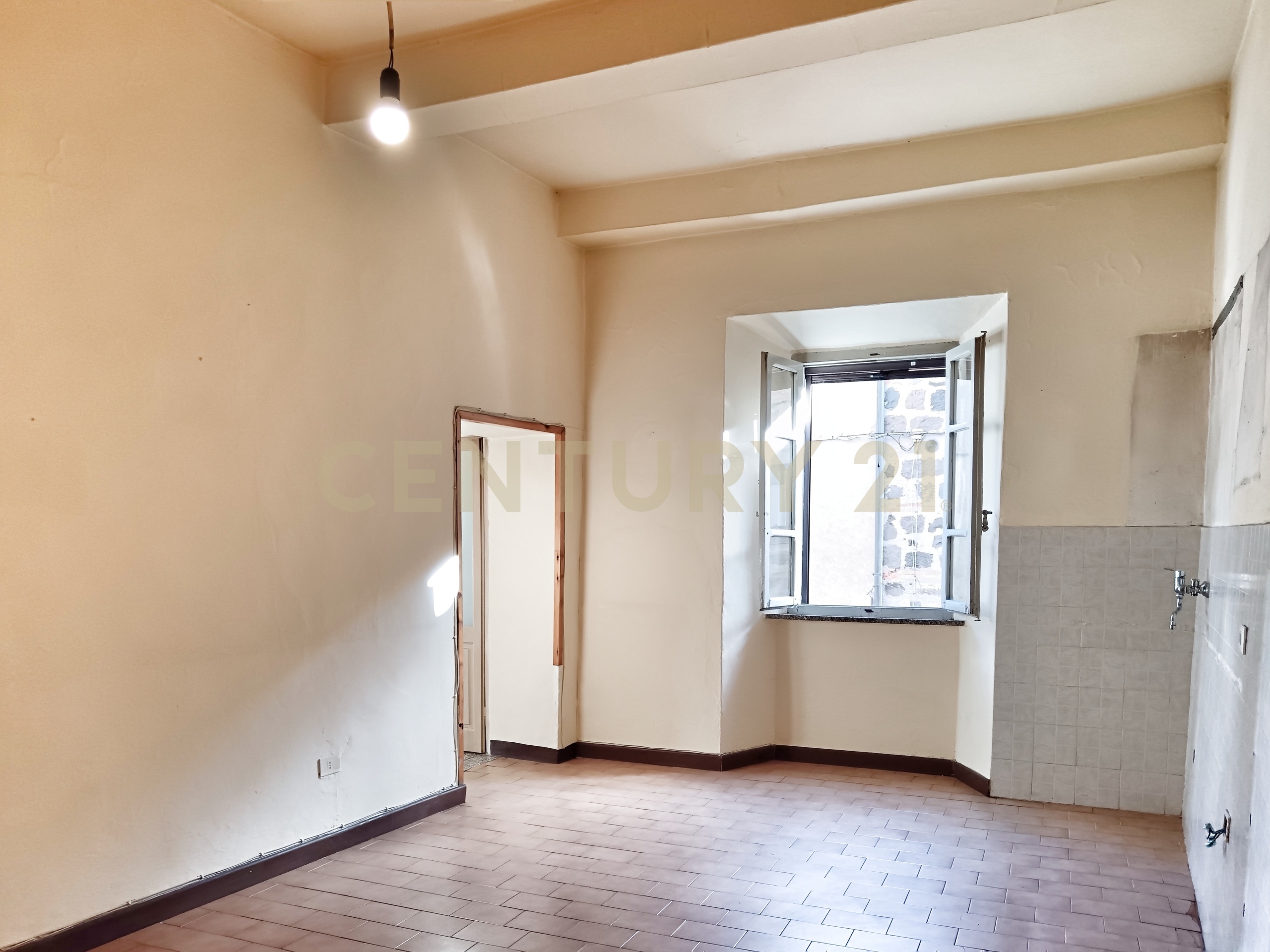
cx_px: 635
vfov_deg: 51.4
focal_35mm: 27
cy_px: 476
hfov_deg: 65.3
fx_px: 991
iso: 432
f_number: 1.9
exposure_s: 1/50
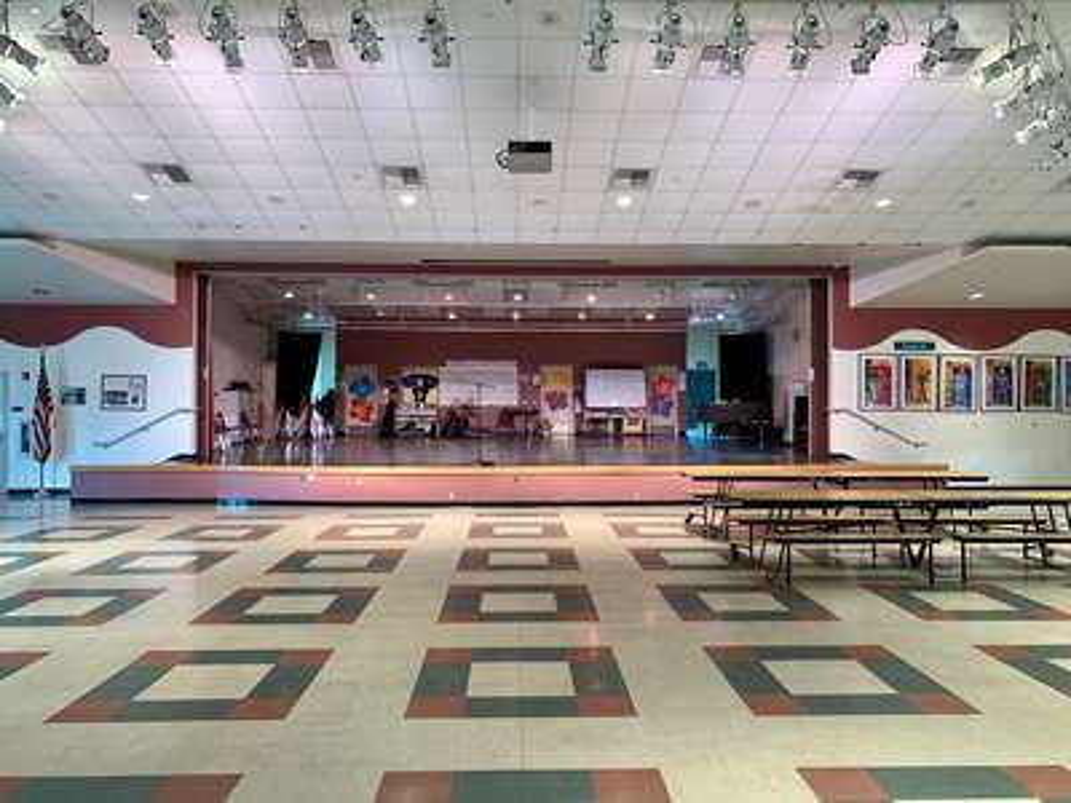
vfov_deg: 53.1
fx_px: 804
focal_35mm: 26
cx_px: 536
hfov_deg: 67.3
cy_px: 402
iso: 200
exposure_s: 1/60
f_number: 1.8
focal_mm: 4.25
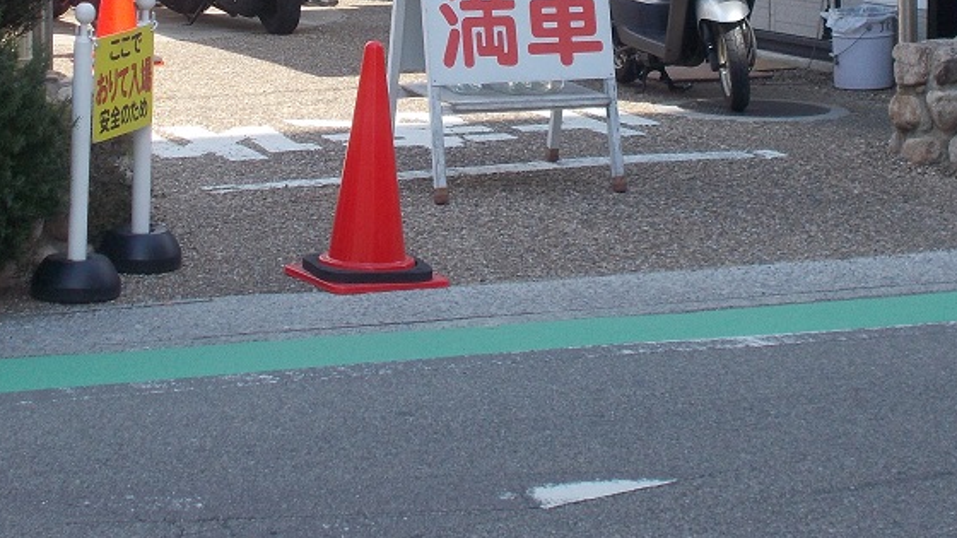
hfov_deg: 19.1
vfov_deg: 10.6
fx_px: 2842
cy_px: -161
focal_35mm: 112
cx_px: 528
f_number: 4.5
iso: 100
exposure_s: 1/250
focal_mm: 9
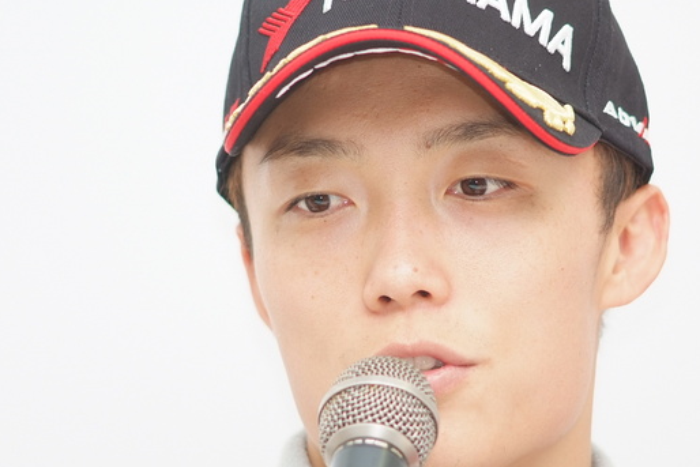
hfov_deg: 5.5
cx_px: 424
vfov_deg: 3.6
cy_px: 238
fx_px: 7352
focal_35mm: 378
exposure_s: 1/250
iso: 400
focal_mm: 180
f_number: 2.8
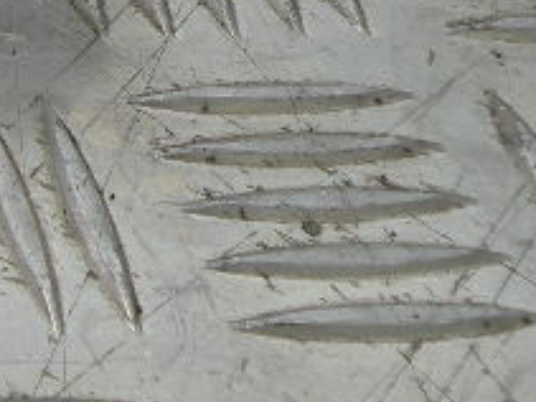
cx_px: -658
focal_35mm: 131
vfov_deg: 10.7
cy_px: -300
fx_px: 2027
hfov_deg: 12.5
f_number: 3.2
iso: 64
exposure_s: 1/72.7
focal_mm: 4.7
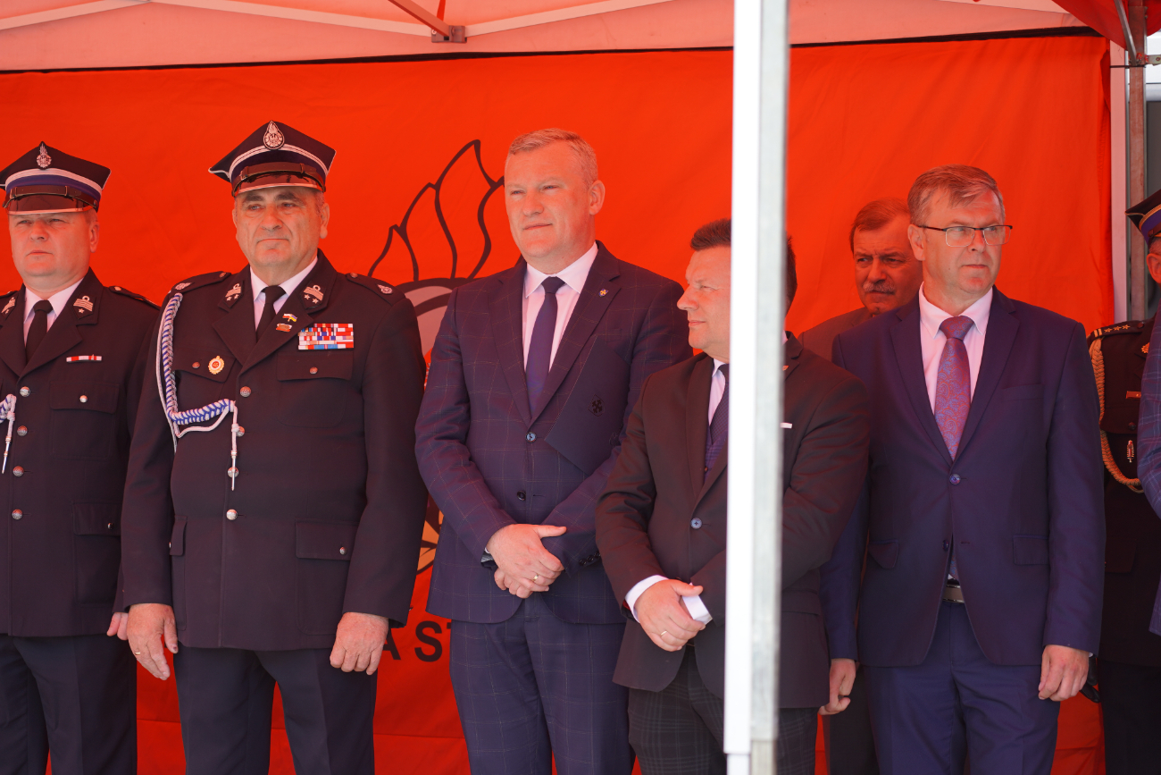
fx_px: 3386
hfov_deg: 19.5
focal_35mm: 105
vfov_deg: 13.0
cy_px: 388
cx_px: 580
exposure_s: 1/200
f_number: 4
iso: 100
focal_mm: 105
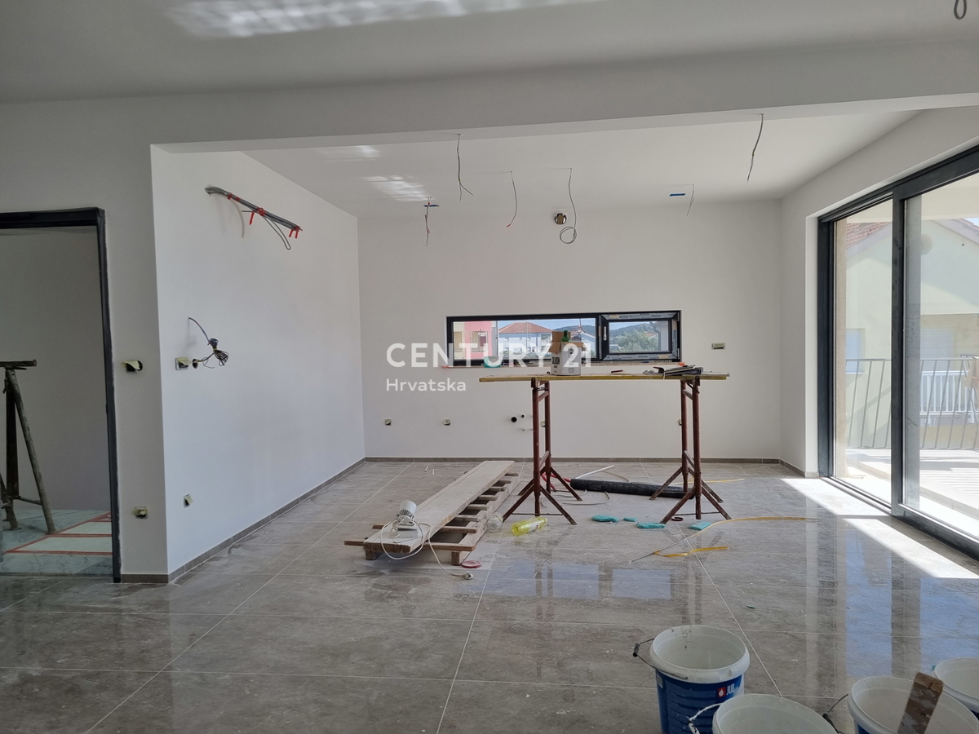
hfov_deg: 67.3
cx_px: 490
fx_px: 735
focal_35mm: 26
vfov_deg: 53.1
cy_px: 367
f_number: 1.8
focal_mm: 5.4
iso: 50
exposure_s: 1/592
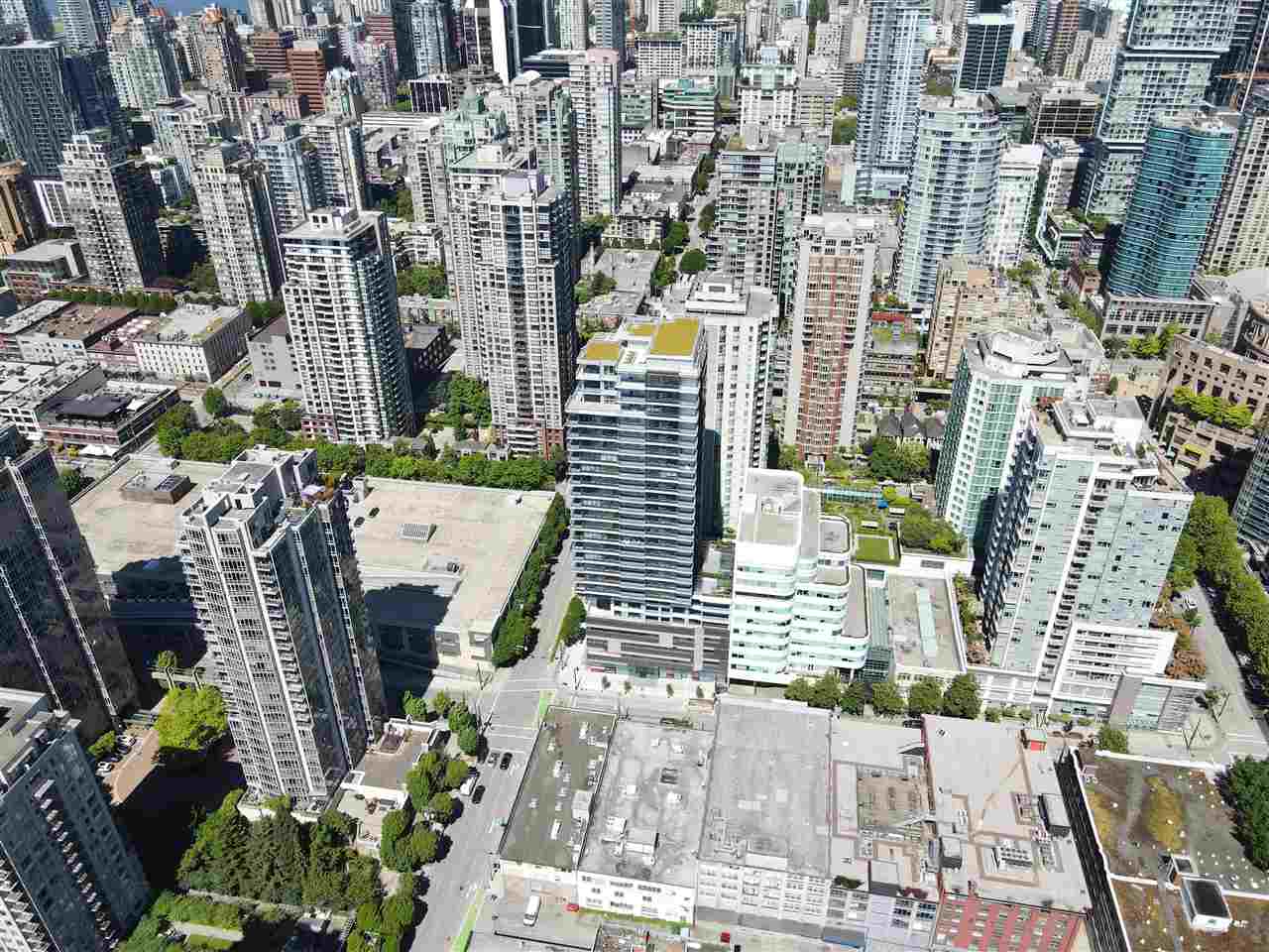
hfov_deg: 71.6
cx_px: 634
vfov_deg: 56.8
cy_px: 476
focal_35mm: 24
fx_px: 880
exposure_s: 1/500
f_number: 2.8
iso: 100
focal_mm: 4.5
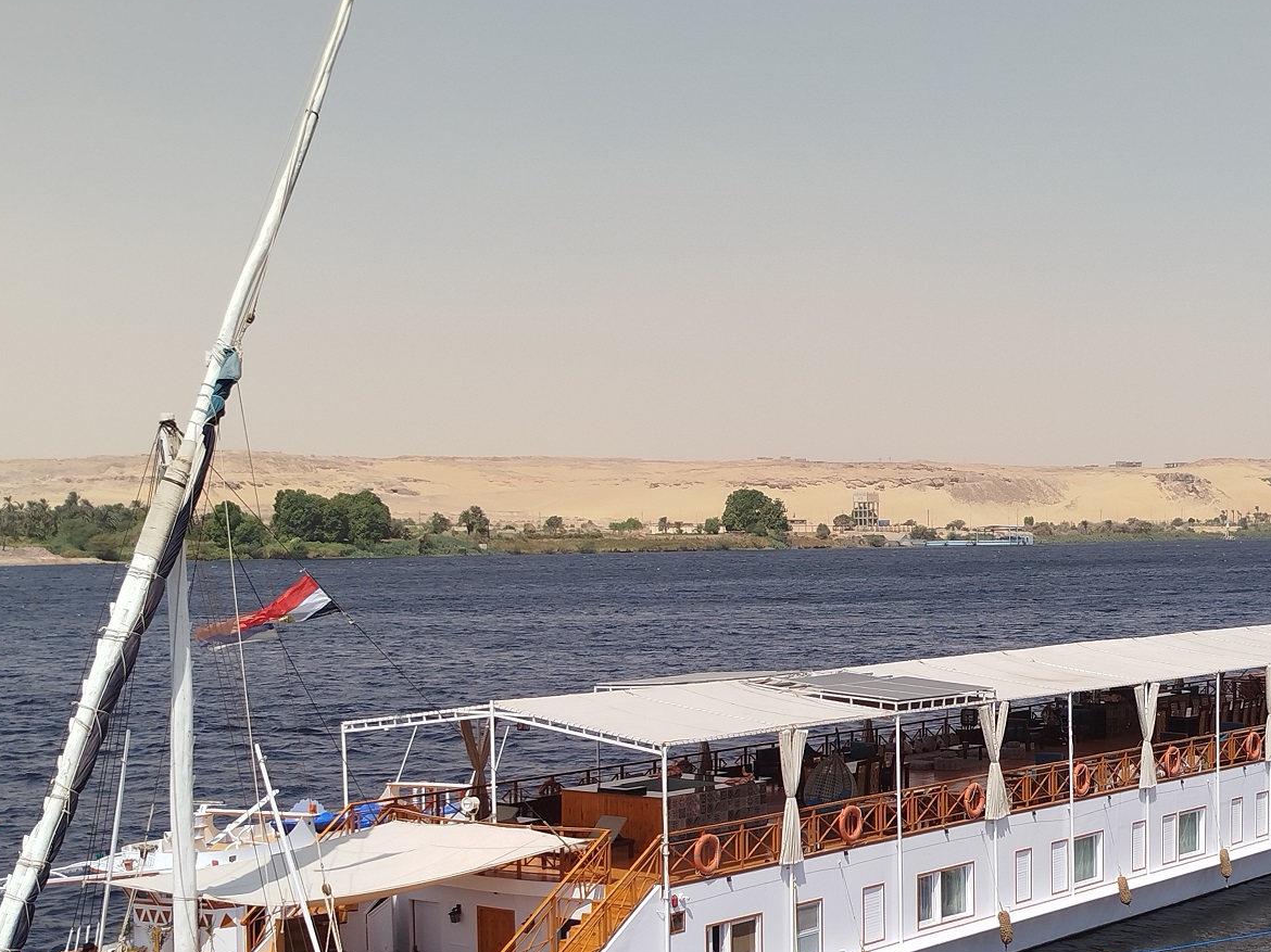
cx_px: 852
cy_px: 731
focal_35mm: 53
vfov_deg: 27.1
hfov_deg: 35.8
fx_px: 1946
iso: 50
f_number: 1.7
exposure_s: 1/1539
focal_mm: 5.31
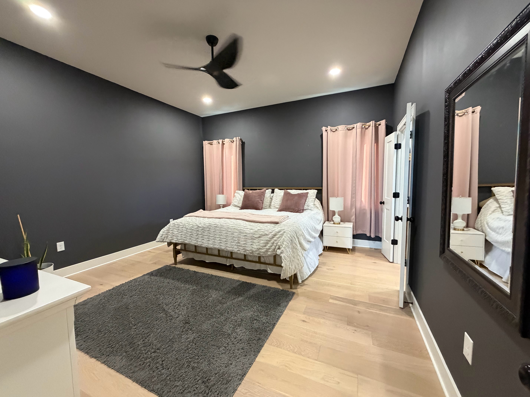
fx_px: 214
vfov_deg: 85.7
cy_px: 198
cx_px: 265
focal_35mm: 14
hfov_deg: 102.1
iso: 640
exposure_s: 1/60
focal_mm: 2.22
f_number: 2.2
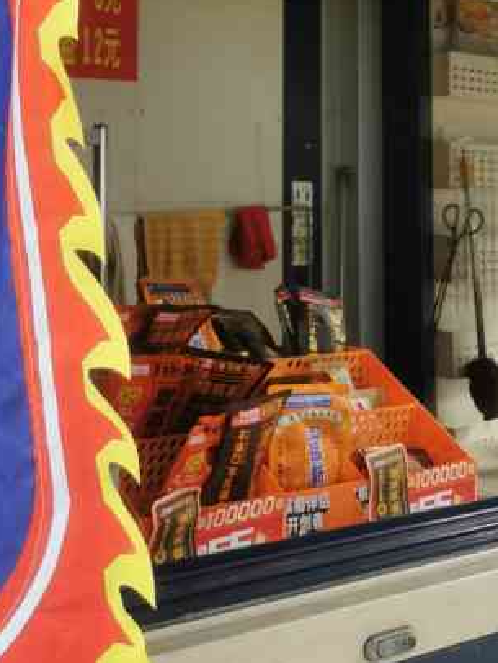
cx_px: 13
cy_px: 48
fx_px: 1188
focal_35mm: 62
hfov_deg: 22.8
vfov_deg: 29.7
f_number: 1.8
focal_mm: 5.58
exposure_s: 1/175
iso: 50
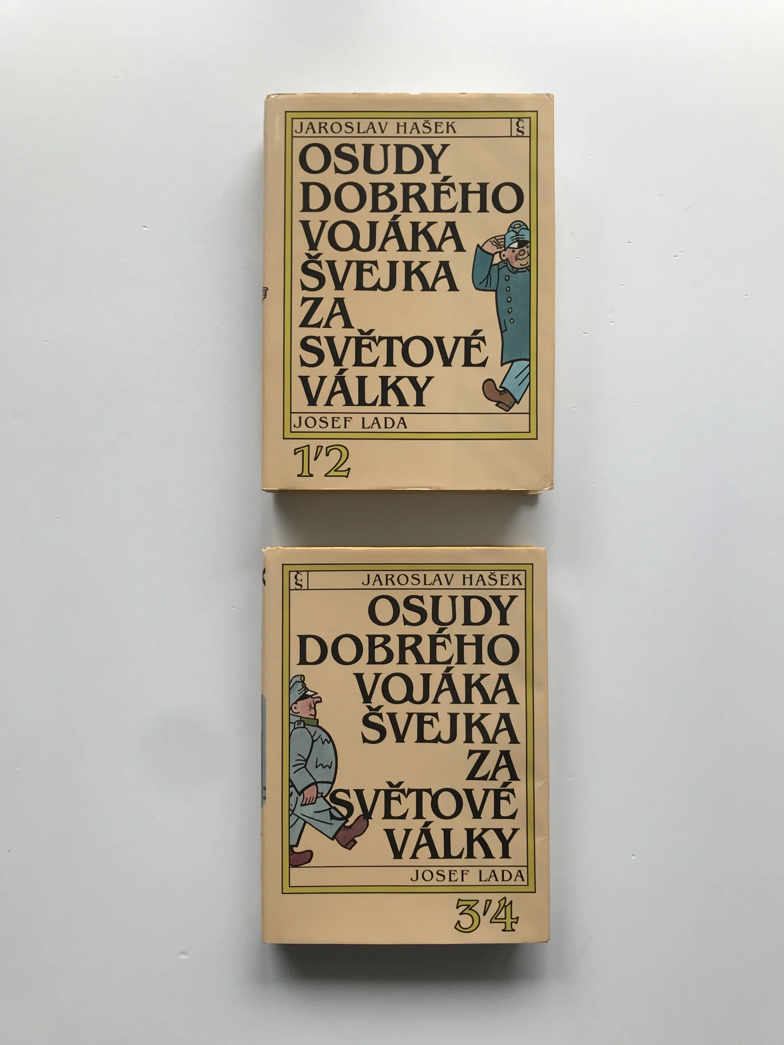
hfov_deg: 49.7
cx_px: 392
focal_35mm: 28
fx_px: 846
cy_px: 522
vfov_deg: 63.4
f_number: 1.8
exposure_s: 1/100
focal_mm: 3.99
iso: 25
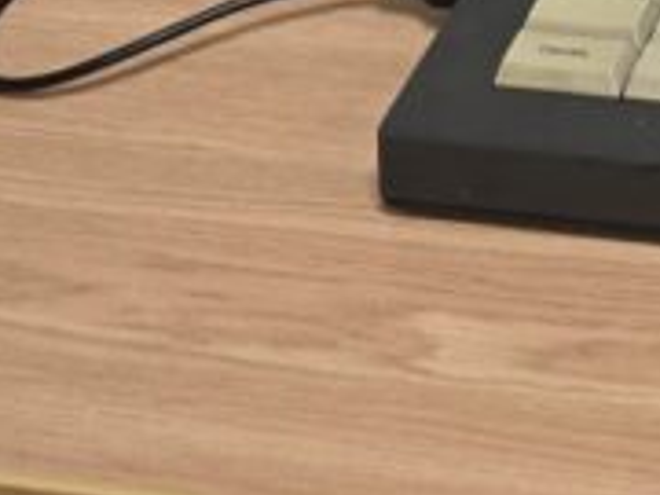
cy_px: -612
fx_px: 2498
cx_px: 1276
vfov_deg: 10.1
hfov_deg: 13.2
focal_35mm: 131
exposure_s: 1/100
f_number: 1.7
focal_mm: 6.3
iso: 400
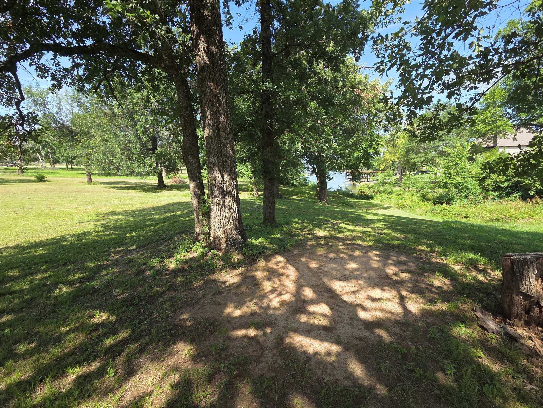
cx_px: 272
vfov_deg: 89.9
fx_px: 204
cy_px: 204
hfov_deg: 106.2
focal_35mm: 13
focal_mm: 2.2
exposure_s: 1/499
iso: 50
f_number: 2.2
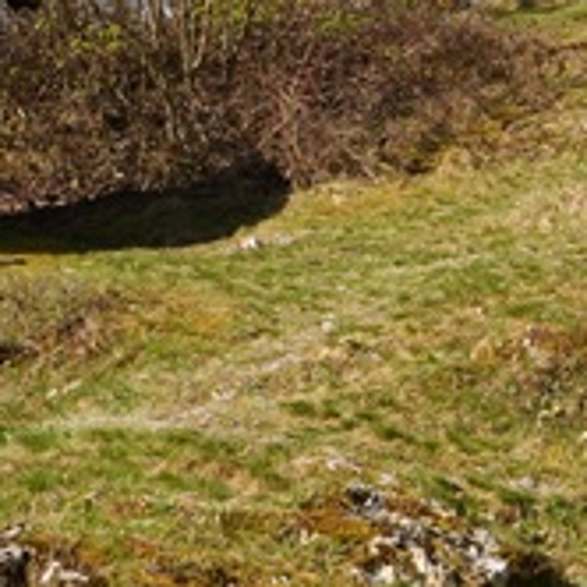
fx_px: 2935
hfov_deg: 11.1
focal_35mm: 153
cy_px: 251
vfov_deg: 11.4
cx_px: 813
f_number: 8
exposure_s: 1/125
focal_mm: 18
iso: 100
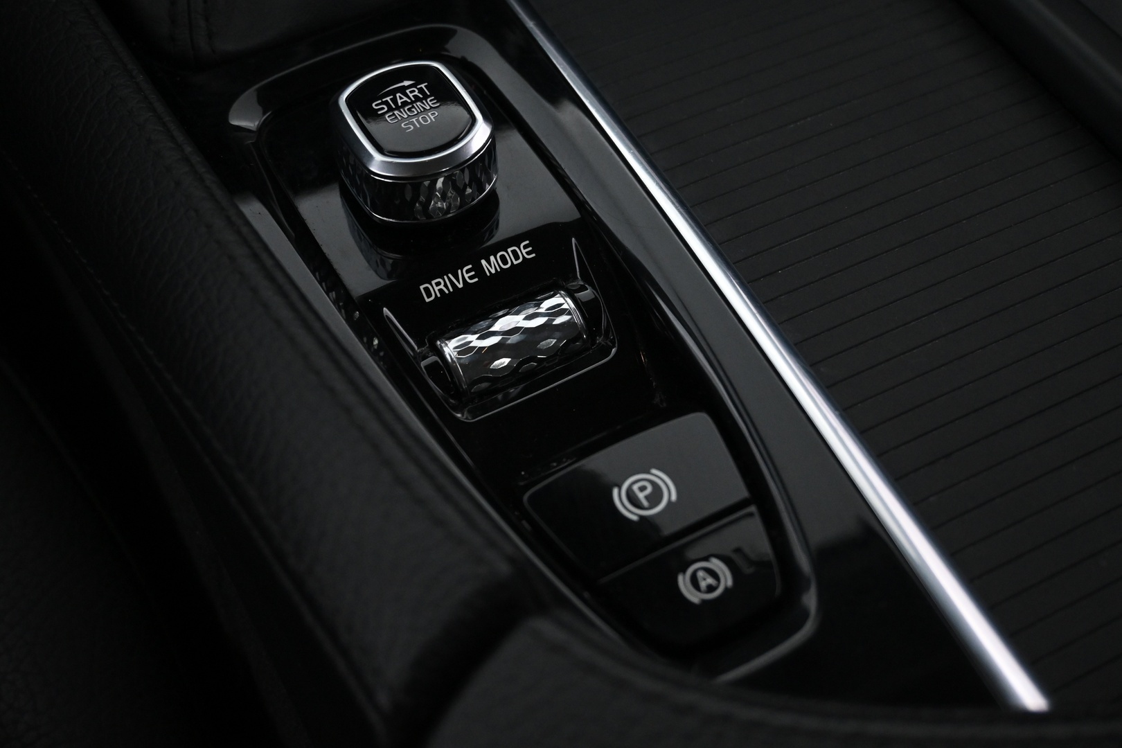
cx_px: 561
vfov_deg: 30.8
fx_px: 1356
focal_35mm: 44
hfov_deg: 45.0
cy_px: 374
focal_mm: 29
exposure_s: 1/50
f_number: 4.8
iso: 2200
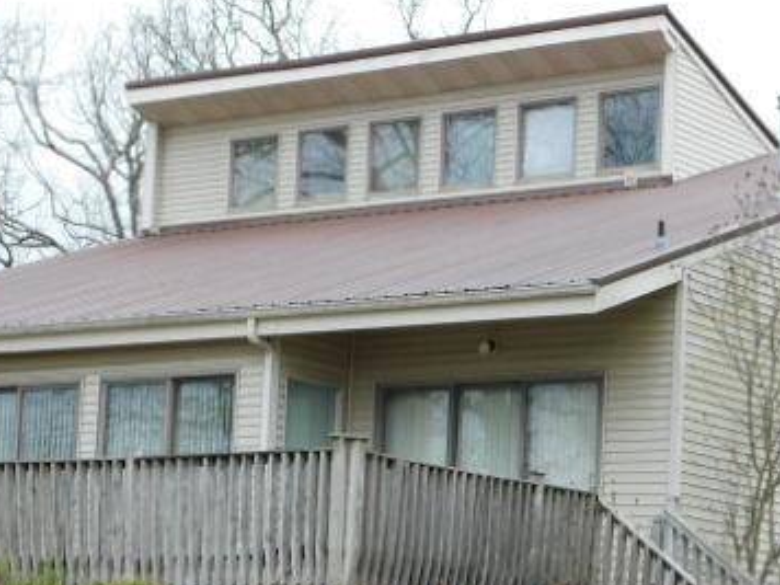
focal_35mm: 106
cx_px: 460
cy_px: 475
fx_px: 2388
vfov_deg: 13.9
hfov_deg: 18.5
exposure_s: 1/160
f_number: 4
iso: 125
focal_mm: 10.4
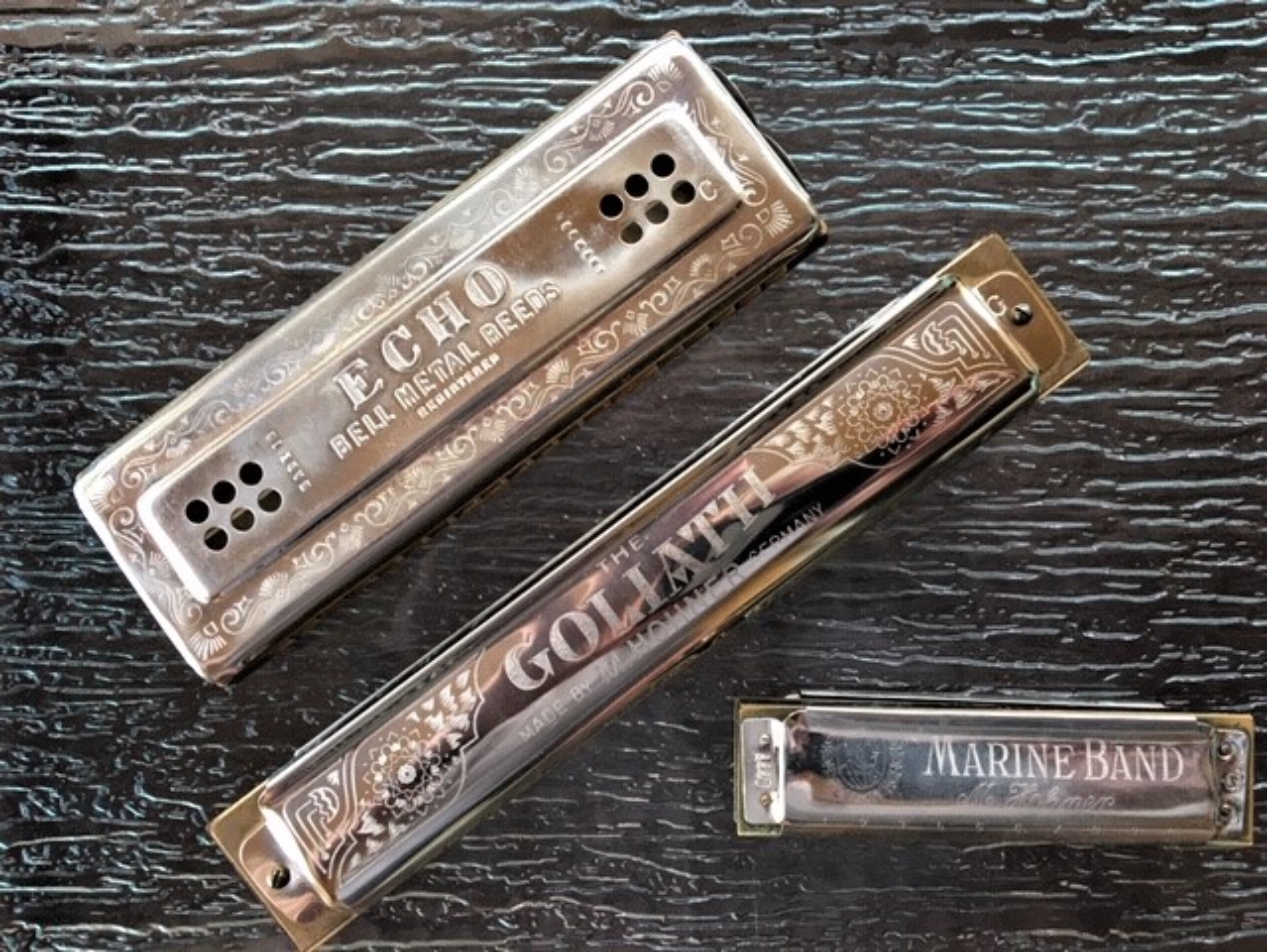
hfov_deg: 61.6
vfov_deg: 48.3
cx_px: 634
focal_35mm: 29
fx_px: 1062
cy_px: 476
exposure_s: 1/30
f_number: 2.2
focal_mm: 4.15
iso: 40
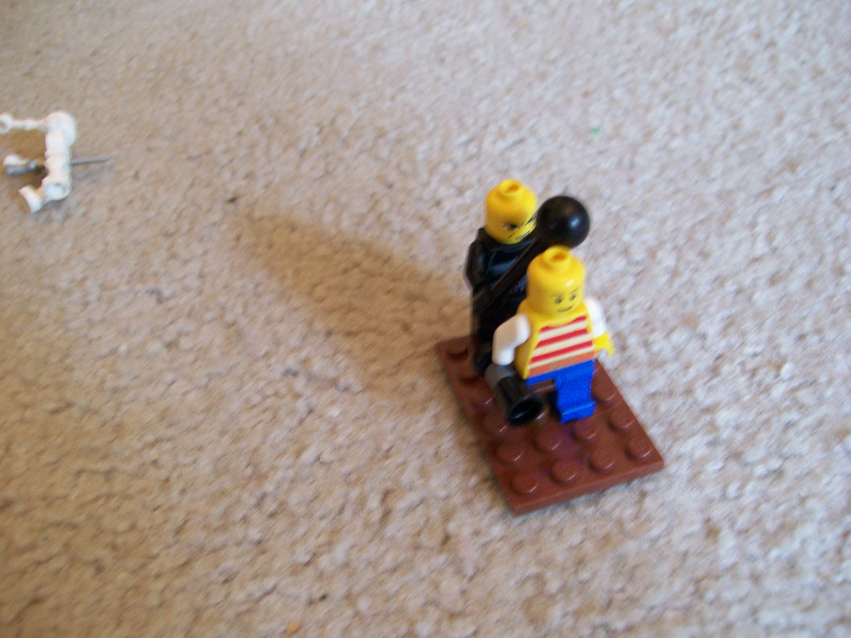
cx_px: 426
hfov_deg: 51.4
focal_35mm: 36
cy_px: 319
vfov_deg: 39.7
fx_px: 885
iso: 160
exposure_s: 1/12.7
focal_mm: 6
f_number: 2.7
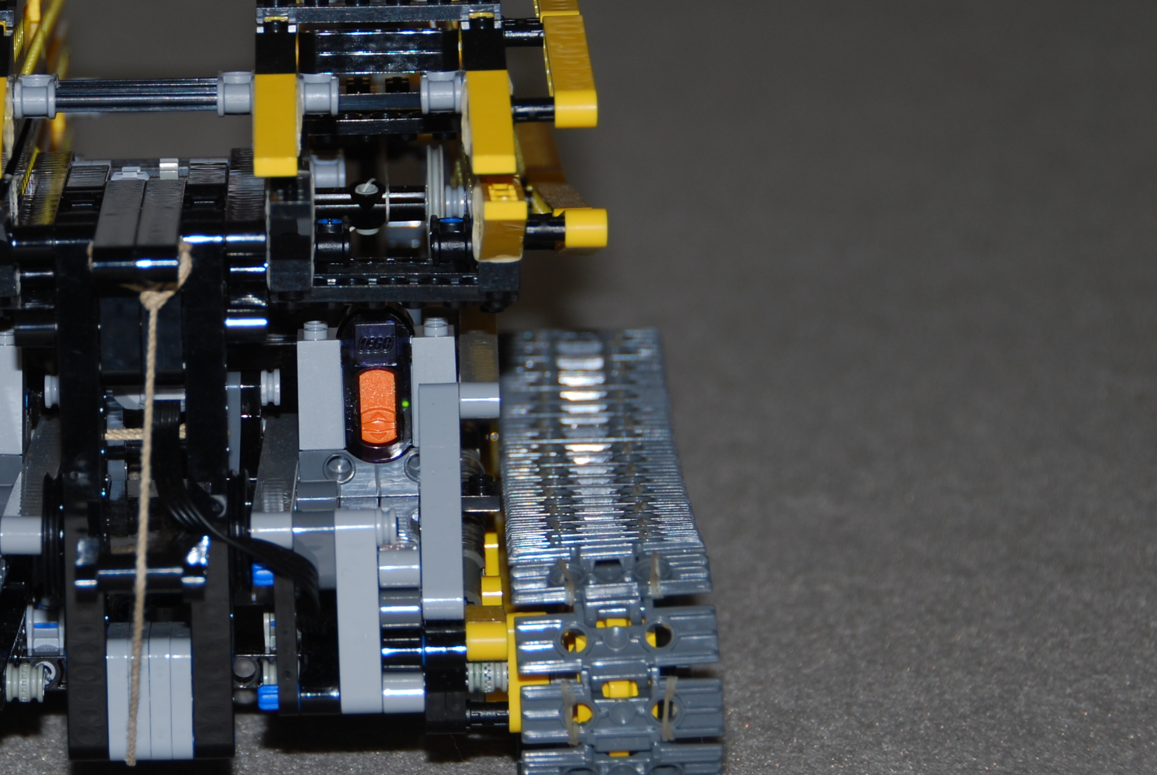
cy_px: 308
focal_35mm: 194
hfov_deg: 10.6
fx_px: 6242
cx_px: 195
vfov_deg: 7.1
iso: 100
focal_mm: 70
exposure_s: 1/60
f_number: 5
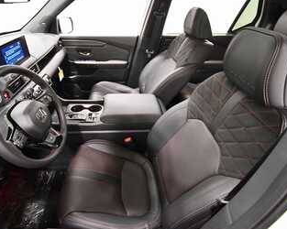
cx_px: 116
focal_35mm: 18
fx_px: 153
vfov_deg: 73.7
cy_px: 116
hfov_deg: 85.4
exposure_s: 1/60
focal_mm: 10
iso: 3600
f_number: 4.5
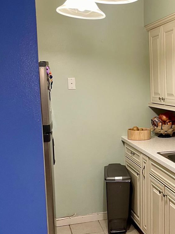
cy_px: 140
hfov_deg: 26.2
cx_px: 171
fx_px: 357
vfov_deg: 36.1
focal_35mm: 53
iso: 200
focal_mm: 4.2
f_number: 1.6
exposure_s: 1/60
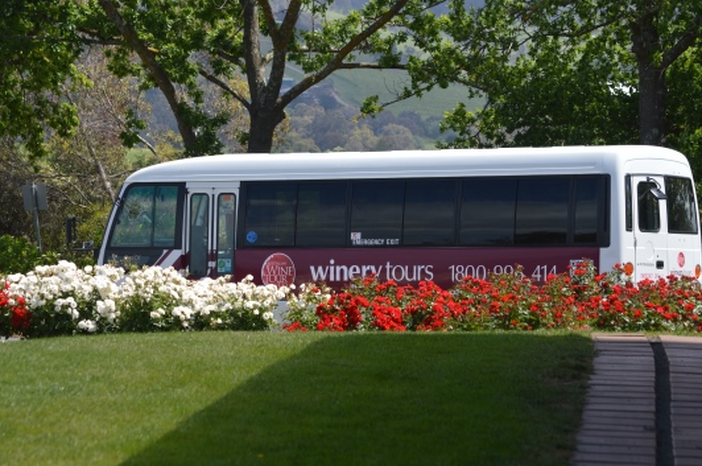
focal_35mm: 198
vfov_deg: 6.9
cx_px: 351
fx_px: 3846
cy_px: 240
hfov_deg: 10.4
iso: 100
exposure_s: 1/200
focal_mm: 125
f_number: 7.1
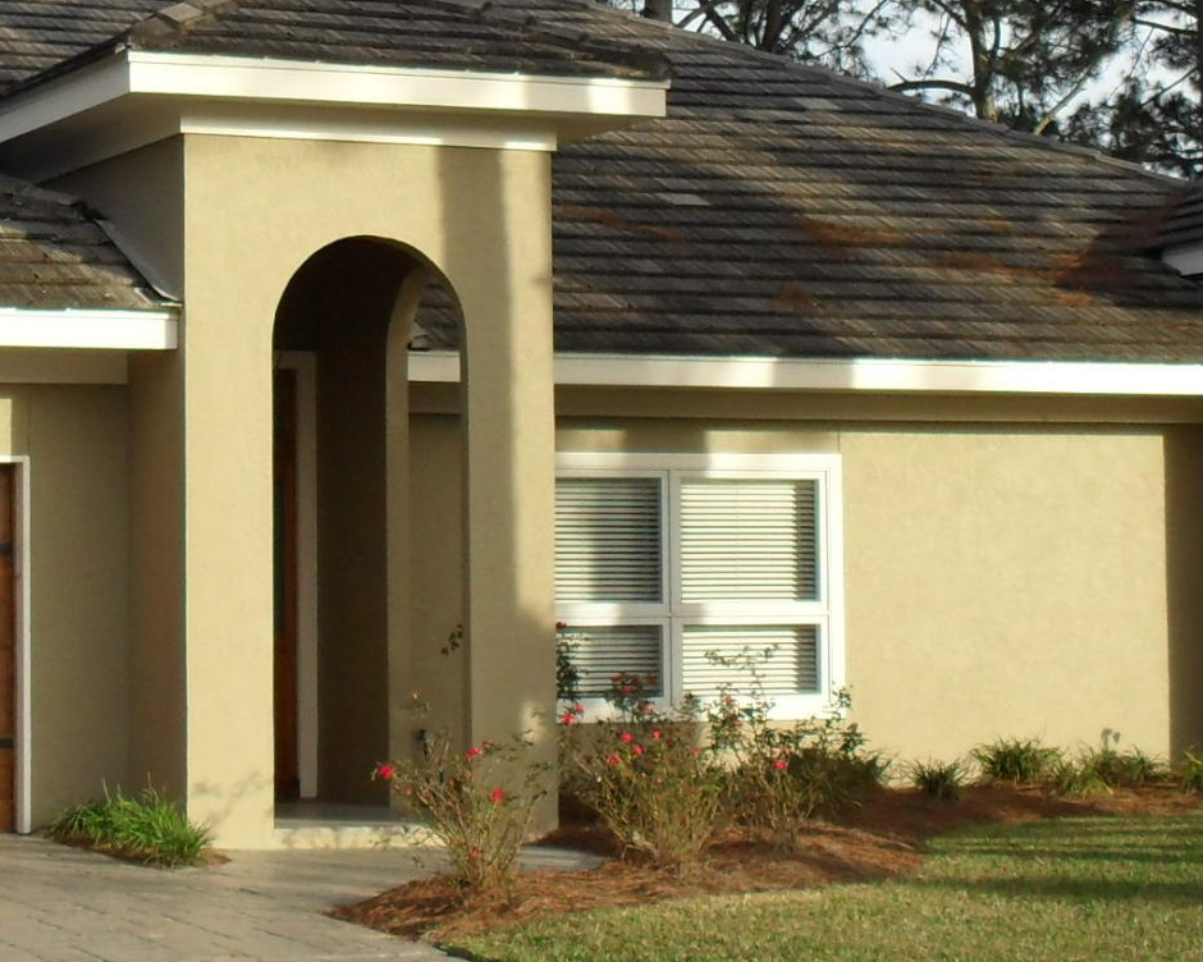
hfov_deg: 17.6
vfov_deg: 14.0
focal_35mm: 109
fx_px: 3881
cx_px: 479
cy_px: 162
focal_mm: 6.3
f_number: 3.2
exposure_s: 1/500
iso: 100
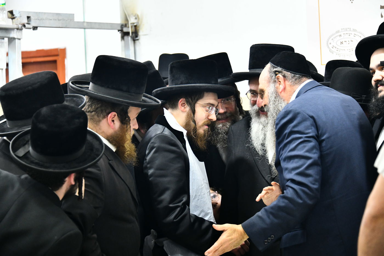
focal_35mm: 122
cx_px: 192
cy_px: 128
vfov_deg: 11.2
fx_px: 1301
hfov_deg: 16.8
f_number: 5.6
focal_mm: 122
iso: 2500
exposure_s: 1/160
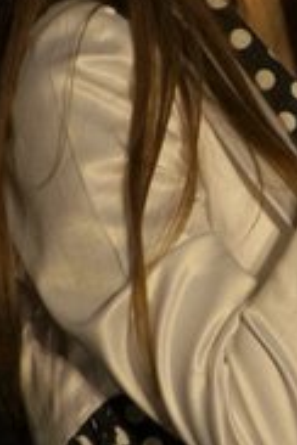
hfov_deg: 1.3
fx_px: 12782
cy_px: 67
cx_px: 240
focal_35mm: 1033
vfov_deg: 2.0
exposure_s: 1/320
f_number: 5.6
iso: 1600
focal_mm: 230
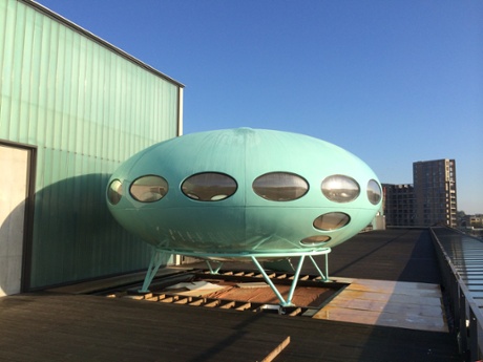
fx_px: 419
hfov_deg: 60.0
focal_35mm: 30
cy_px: 181
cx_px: 242
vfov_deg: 46.8
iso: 32
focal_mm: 4.12
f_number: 2.2
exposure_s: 1/2053
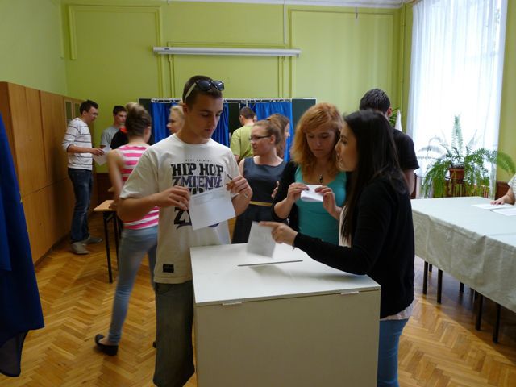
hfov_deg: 65.3
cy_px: 194
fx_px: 402
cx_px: 258
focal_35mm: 27
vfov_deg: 51.4
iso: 125
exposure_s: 1/30
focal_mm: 4.8
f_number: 2.8
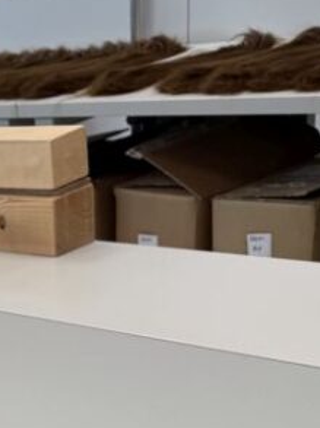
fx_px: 1038
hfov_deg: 15.7
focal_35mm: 84
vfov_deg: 18.8
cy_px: 738
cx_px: -200
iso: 64
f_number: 1.78
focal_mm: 6.76
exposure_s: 1/174
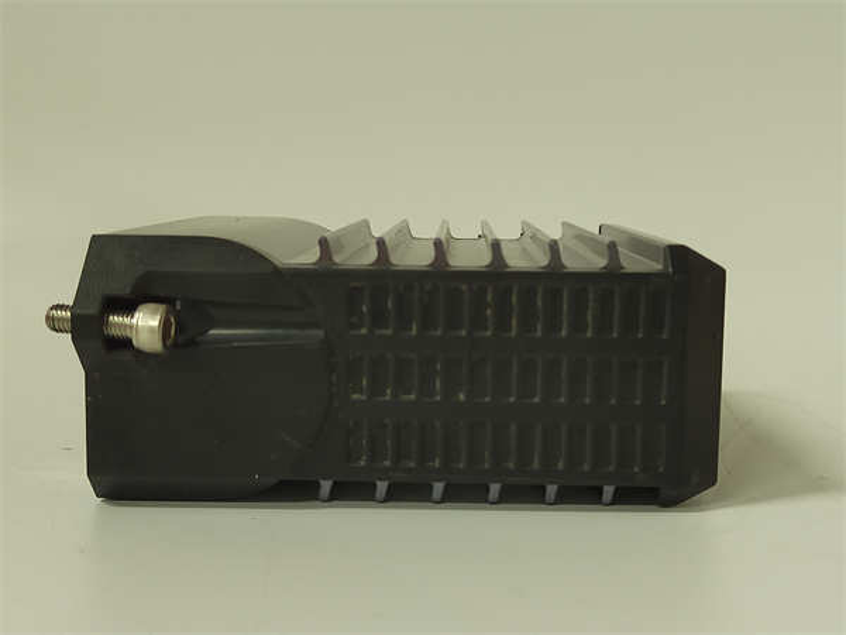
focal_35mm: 46
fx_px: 1124
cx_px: 423
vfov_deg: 31.5
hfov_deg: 41.2
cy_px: 318
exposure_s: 1/100
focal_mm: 5.52
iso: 1822
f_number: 1.9
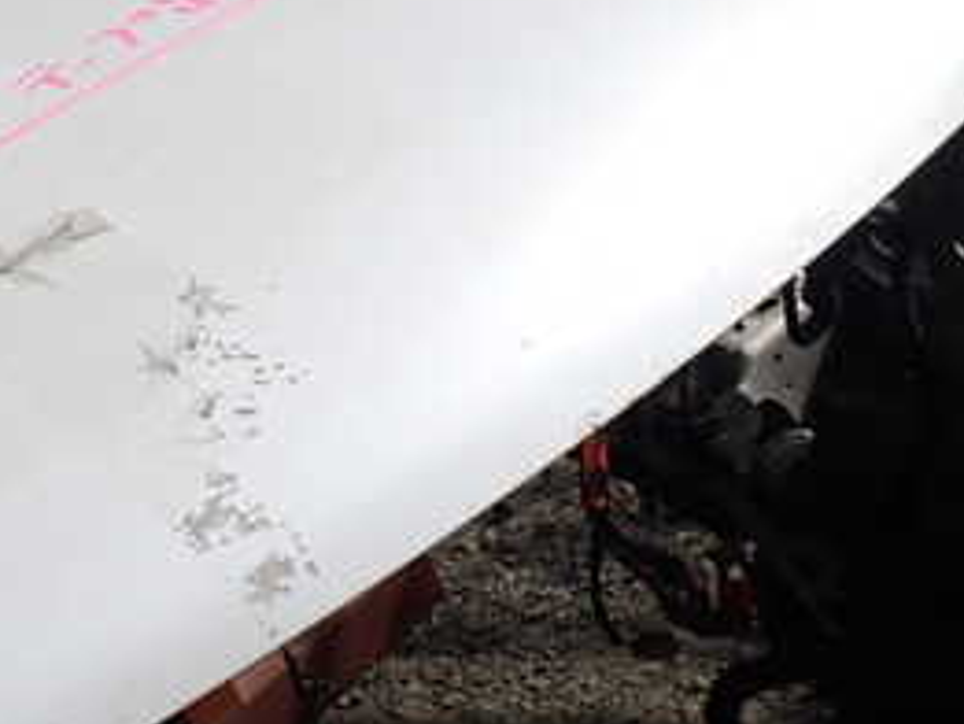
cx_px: 92
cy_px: 329
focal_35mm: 69
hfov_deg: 27.1
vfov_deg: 21.3
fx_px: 1922
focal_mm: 5.4
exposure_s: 1/250
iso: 100
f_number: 9
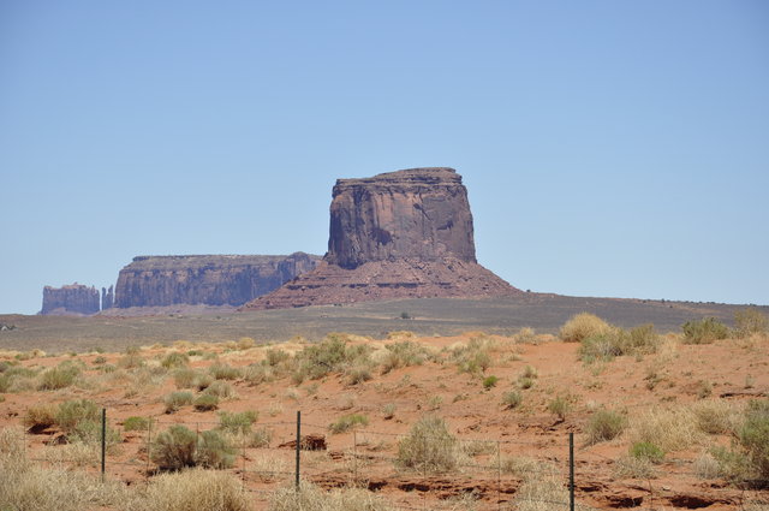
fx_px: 3360
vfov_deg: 8.7
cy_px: 256
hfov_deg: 13.1
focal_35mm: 158
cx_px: 384
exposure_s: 1/250
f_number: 10
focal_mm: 105
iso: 200
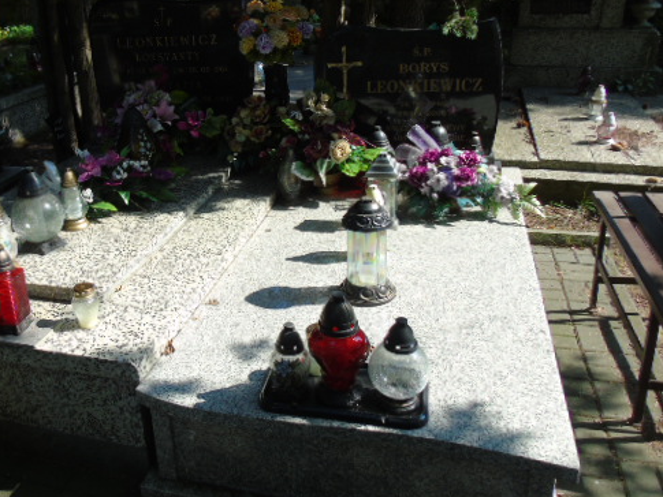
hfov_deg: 54.4
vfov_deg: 42.9
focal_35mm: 33
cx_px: 228
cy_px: 217
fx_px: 632
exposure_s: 1/320
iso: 80
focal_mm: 4.4
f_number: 3.4
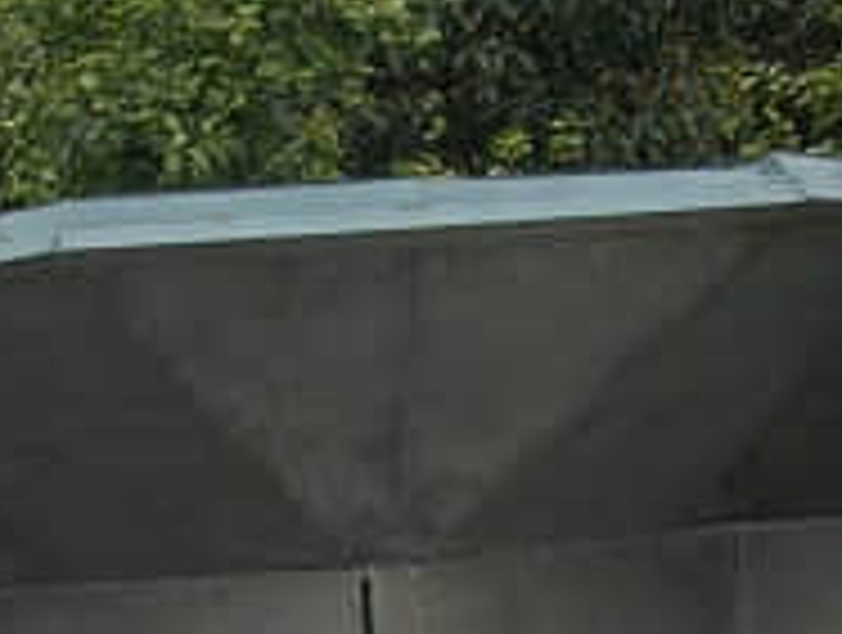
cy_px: 661
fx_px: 3851
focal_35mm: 158
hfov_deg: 12.3
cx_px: -59
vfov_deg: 9.4
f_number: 2.8
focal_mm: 6.2
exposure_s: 1/324
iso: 64
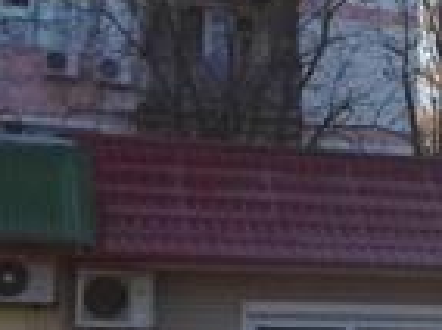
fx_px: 1440
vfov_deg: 13.0
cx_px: 744
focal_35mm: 113
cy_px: 230
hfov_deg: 15.5
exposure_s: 1/500
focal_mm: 4.5
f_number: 2.5
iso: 80
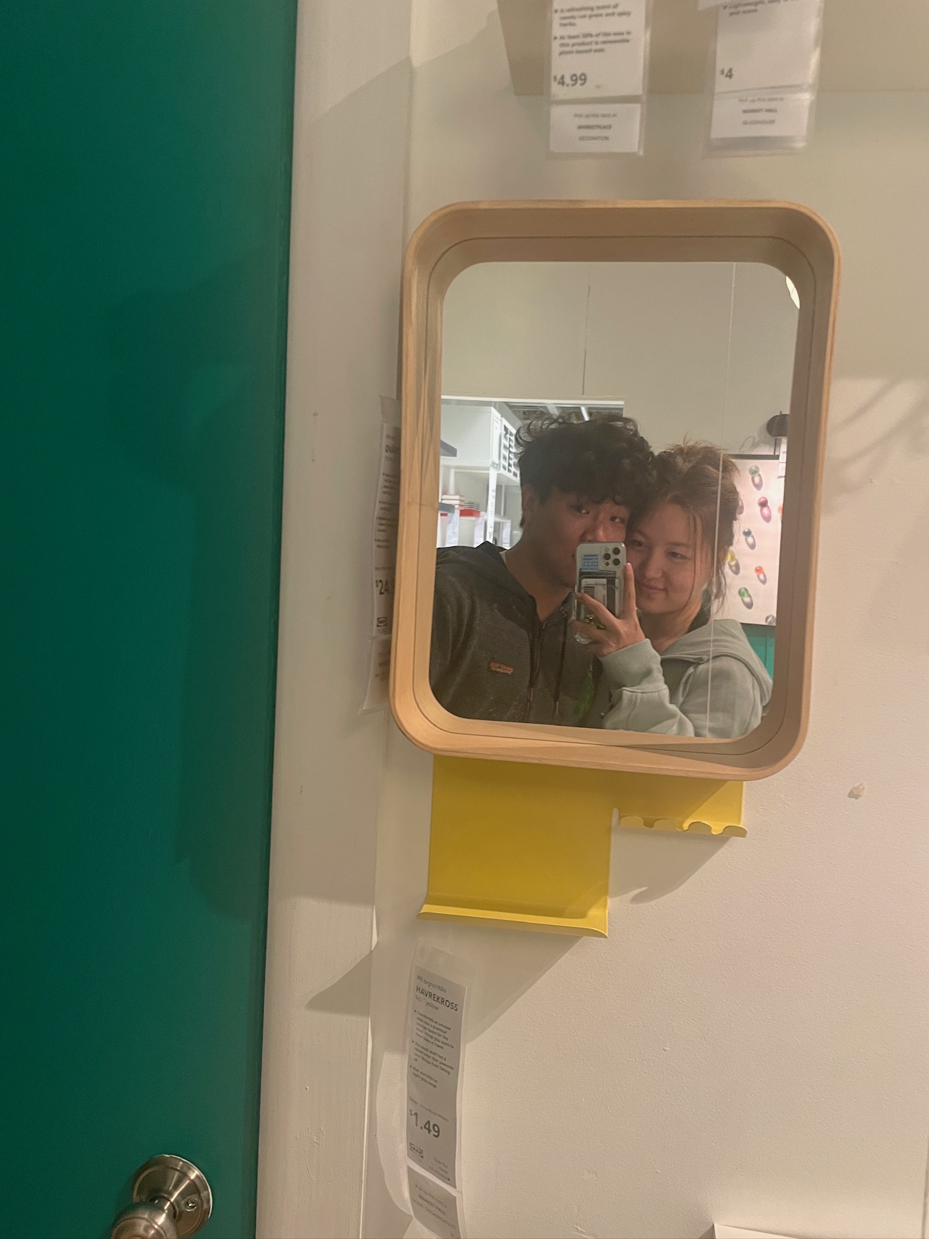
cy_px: 620
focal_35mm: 26
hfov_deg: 53.1
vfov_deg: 67.3
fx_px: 930
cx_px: 464
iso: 125
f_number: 1.6
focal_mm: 4.2
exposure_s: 1/60
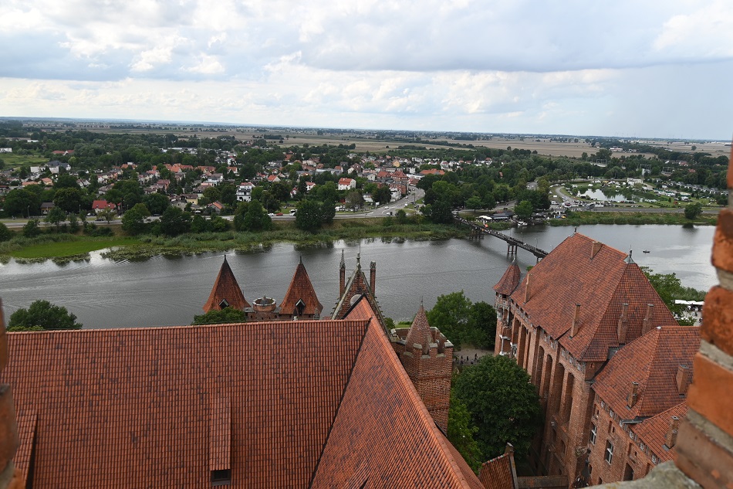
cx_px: 366
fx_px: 448
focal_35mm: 22
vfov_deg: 57.2
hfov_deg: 78.6
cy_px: 244
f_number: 5.6
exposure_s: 1/250
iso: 100
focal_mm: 15
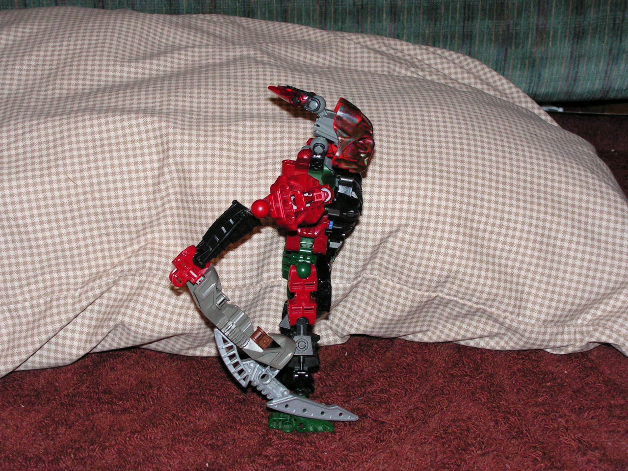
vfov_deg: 22.3
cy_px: 236
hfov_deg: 29.4
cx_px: 314
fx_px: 1197
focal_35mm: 66
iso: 200
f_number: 3.3
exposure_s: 1/80
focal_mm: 11
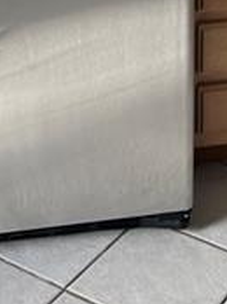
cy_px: -267
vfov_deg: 14.7
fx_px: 1008
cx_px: 150
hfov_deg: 12.8
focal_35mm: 115
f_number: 1.5
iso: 80
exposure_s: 1/121
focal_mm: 5.7
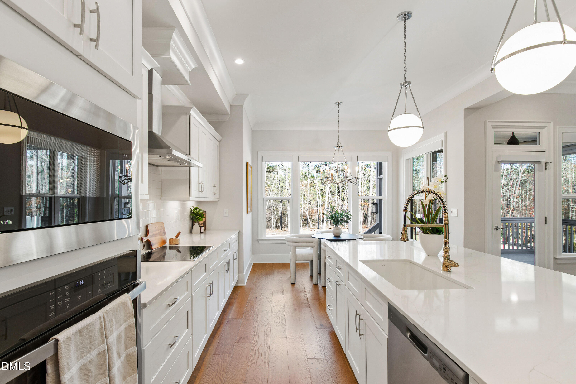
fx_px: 288
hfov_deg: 90.0
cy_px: 192
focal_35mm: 18
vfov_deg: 67.4
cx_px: 288
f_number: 8
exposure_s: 1/5
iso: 100
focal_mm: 12
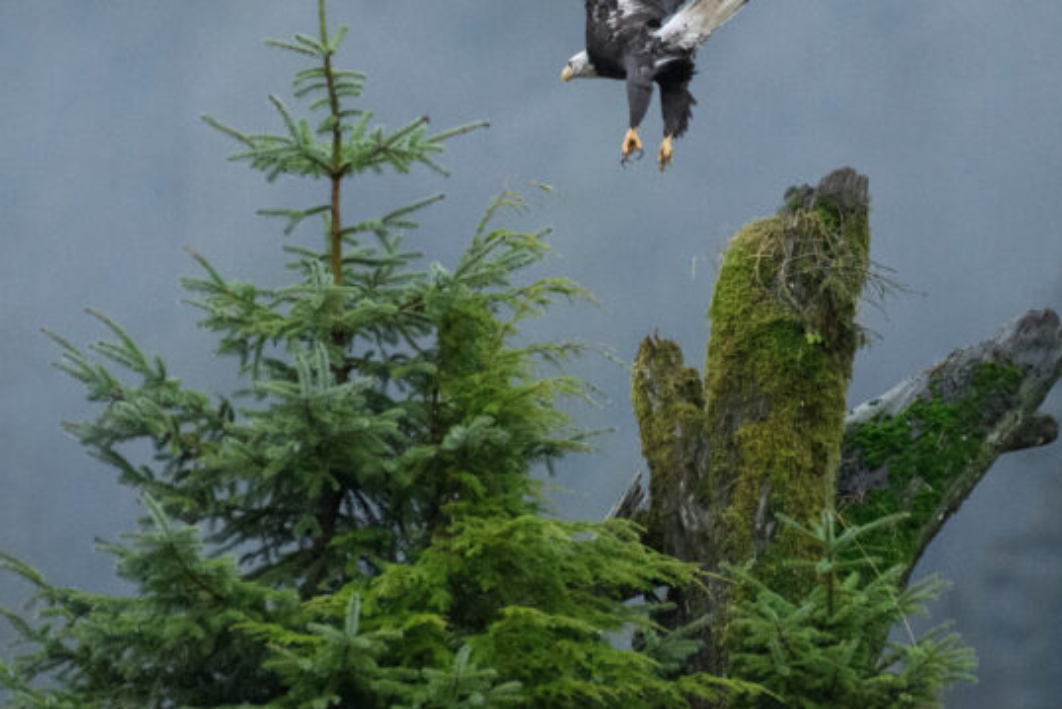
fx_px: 33814
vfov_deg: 1.2
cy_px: 248
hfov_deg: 1.8
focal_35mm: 1146
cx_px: 545
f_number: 5.6
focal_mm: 480
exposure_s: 1/1600
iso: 6400
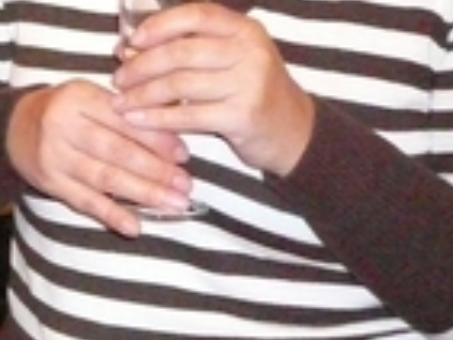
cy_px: -141
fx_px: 1952
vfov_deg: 9.7
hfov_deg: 11.6
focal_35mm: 149
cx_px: -504
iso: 800
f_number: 2.8
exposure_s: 1/30
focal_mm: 5.2
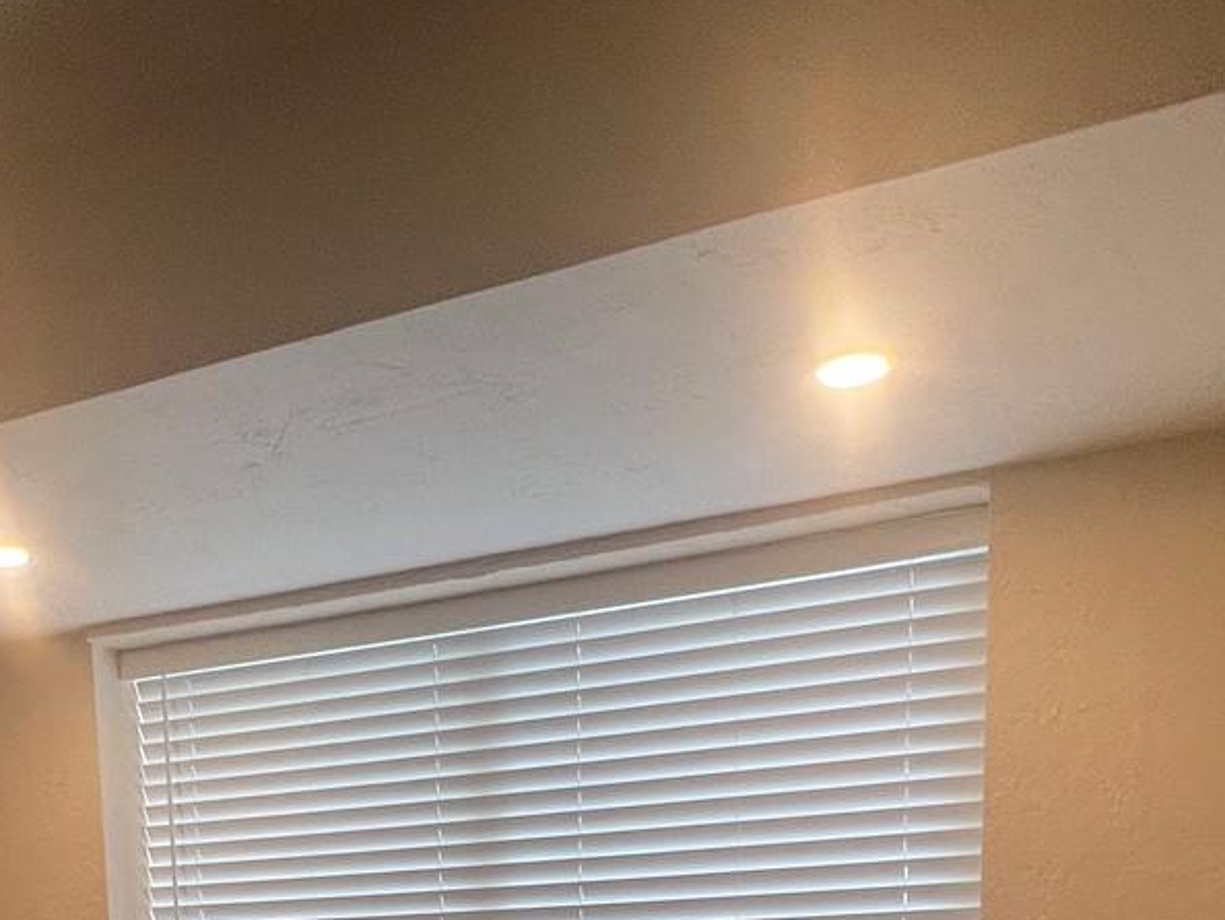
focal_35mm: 35
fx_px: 1239
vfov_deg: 32.4
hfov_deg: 51.7
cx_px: 417
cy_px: 1145
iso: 80
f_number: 1.8
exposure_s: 1/120
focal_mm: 1.57
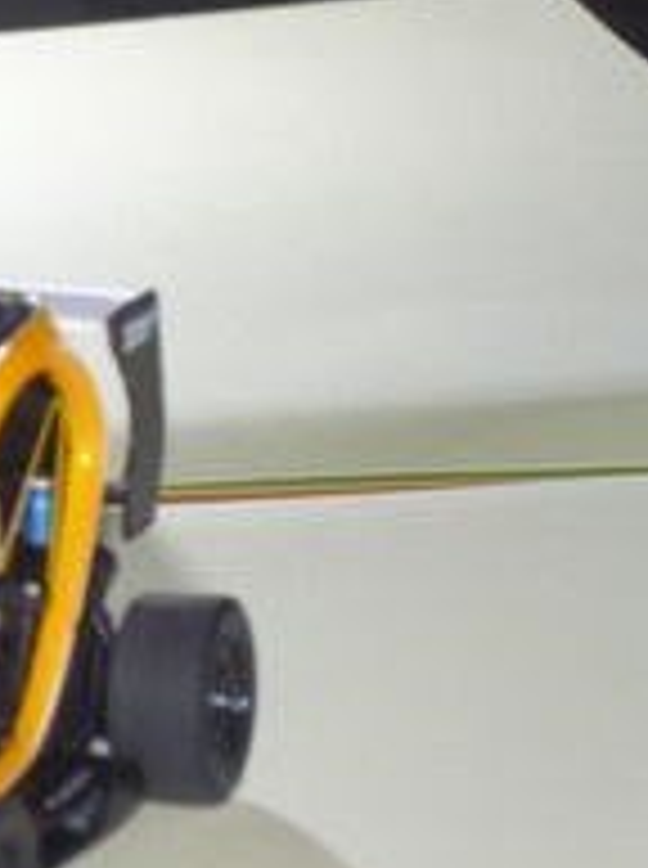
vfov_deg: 12.2
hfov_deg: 9.0
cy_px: 517
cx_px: -216
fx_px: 4057
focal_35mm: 162
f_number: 5.4
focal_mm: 13.9
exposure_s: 1/60
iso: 200
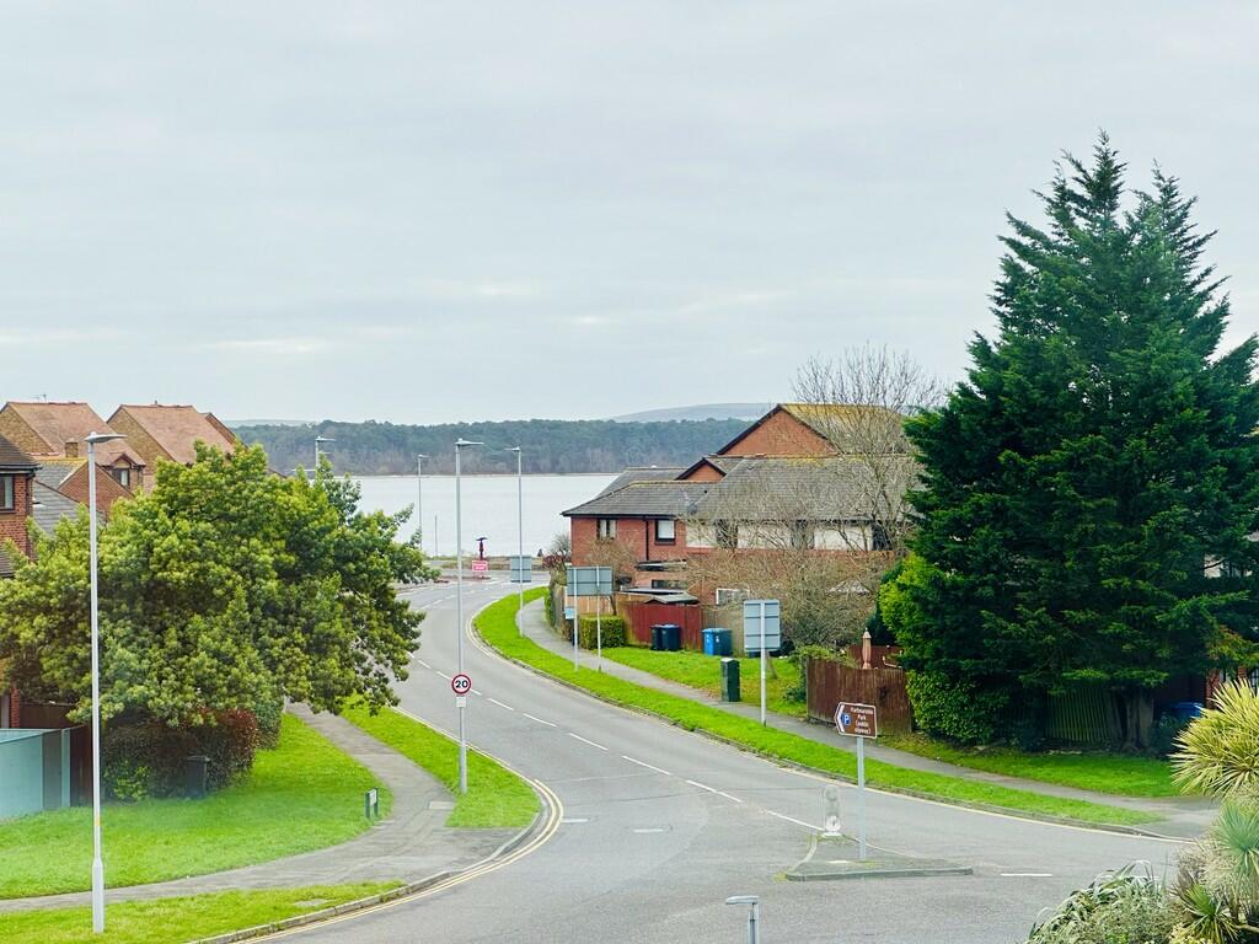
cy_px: 472
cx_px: 630
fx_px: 2801
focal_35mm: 77
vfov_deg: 19.1
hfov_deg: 25.3
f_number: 2.8
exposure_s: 1/143
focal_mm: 9
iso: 32
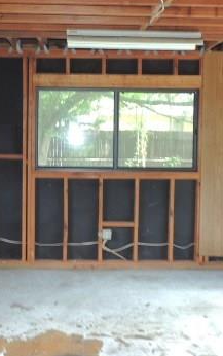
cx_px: 76
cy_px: 157
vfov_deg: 42.5
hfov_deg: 27.3
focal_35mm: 47
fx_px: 456
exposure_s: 1/40
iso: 140
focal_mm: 4.3
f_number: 3
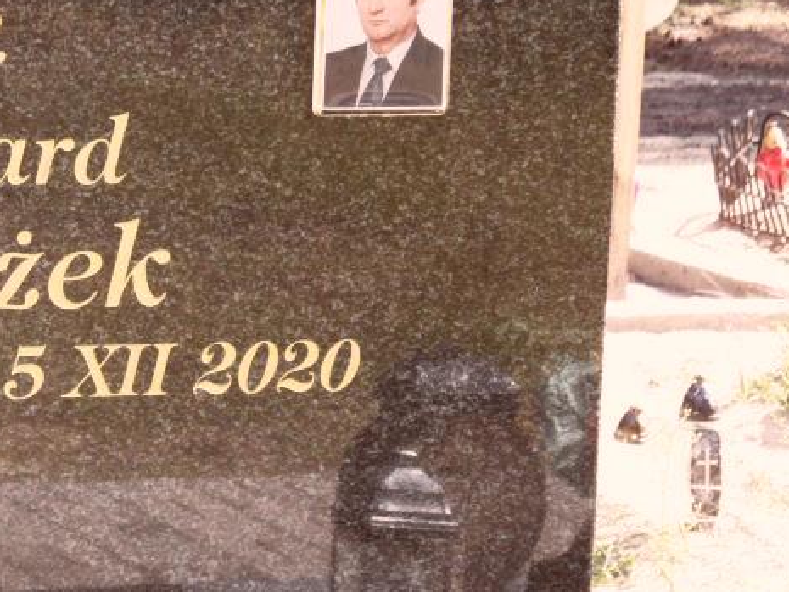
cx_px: -17
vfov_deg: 8.4
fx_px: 4013
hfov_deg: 11.1
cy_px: 280
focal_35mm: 176
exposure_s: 1/90
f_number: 4.2
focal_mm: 13.2
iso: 100
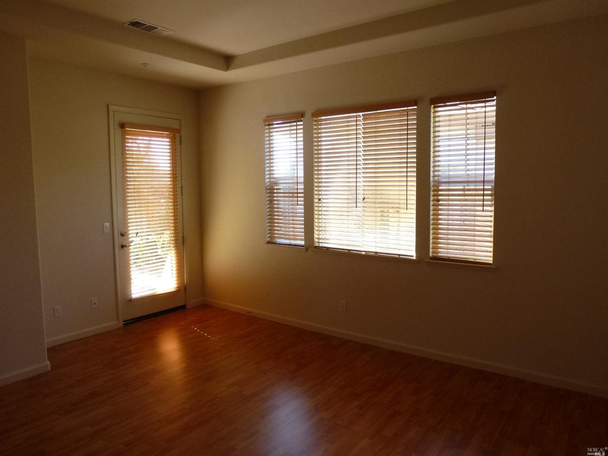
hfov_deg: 71.6
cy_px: 228
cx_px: 304
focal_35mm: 24
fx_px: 421
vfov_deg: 56.8
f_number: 3.3
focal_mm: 4.3
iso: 200
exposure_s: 1/60
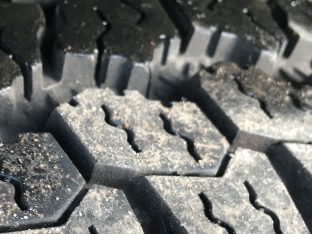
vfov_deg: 22.8
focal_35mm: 64
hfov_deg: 30.1
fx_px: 577
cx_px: 106
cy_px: 161
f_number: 2.2
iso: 80
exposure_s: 1/30
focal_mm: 4.15
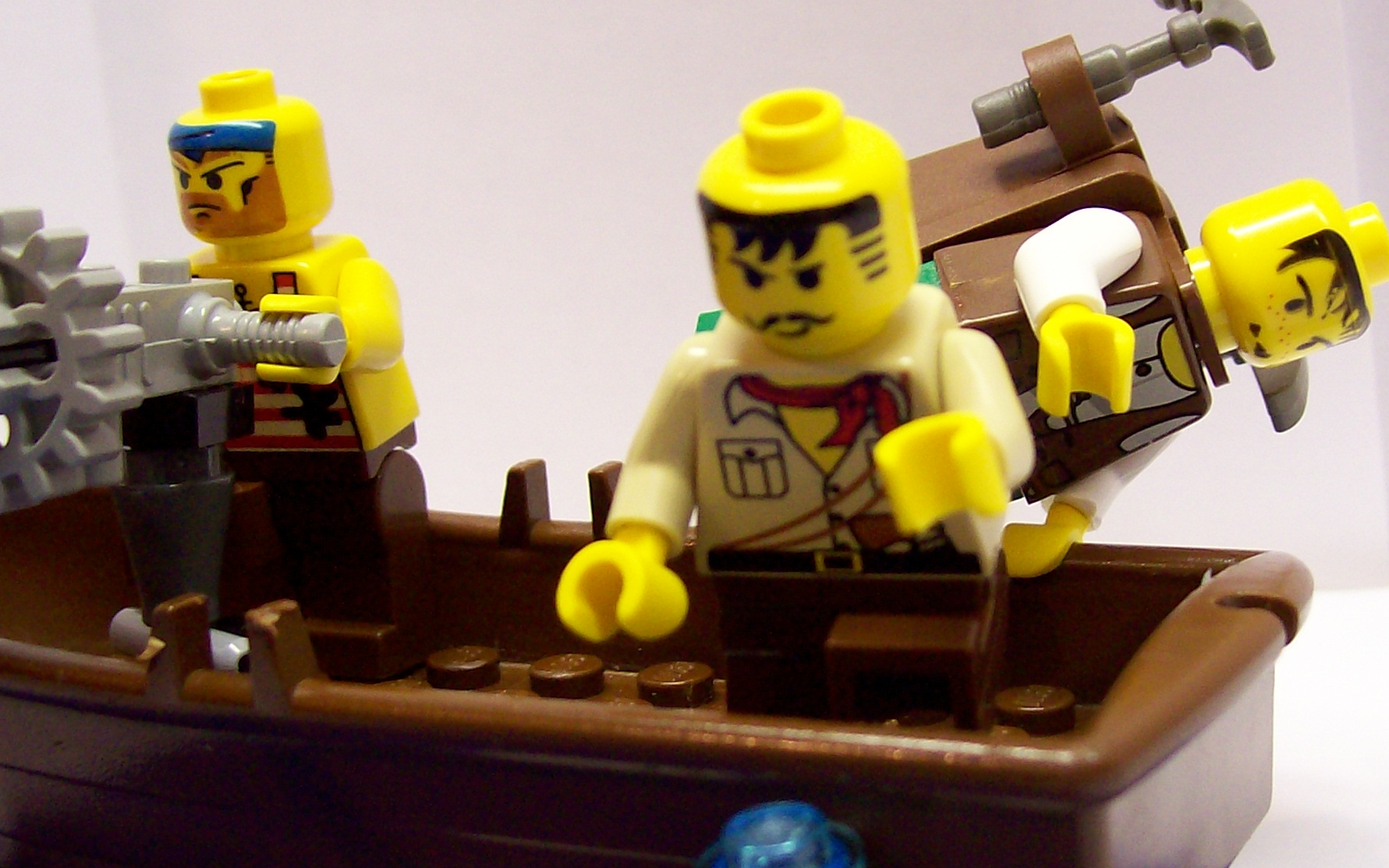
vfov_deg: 21.3
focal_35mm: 61
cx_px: 805
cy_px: 472
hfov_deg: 33.4
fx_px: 2309
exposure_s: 1/32
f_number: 2.7
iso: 100
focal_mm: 6
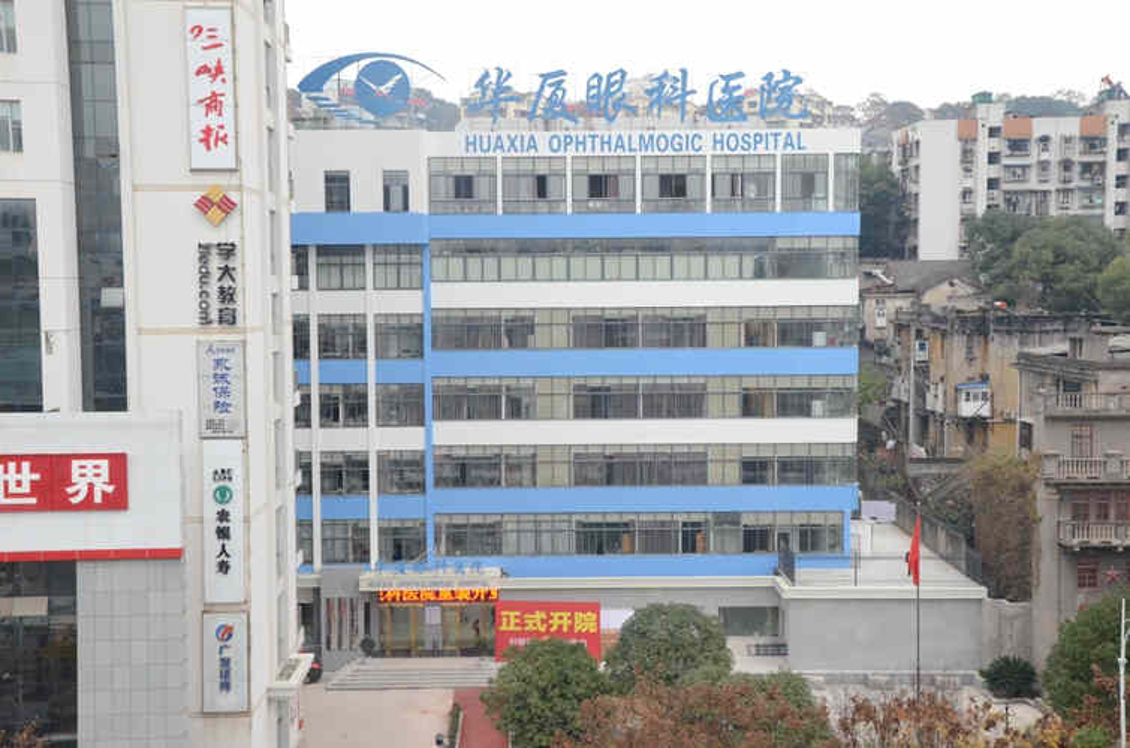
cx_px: 565
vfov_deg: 26.4
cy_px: 374
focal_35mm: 51
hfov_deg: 39.0
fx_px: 1597
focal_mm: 34
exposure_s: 1/160
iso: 2000
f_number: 6.3
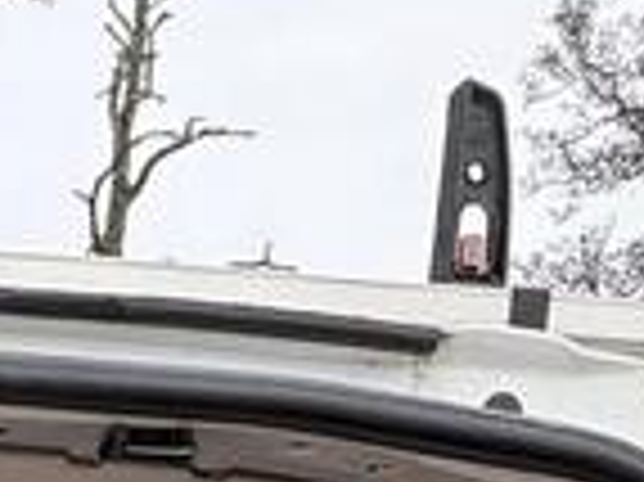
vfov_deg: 12.3
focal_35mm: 88
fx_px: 1636
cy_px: 1234
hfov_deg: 20.8
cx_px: -122
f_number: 2.2
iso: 80
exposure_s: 1/136
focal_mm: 2.22
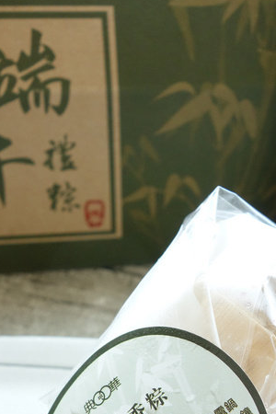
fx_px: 644
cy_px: 393
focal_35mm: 56
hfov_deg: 24.1
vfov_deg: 33.3
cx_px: 169
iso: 640
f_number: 4.5
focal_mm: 10.4
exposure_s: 1/125
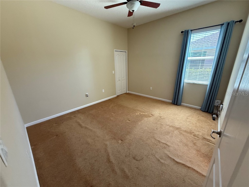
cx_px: 124
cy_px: 94
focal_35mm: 14
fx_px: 101
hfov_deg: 102.1
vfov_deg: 85.7
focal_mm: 2.22
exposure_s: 1/120
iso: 400
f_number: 2.2
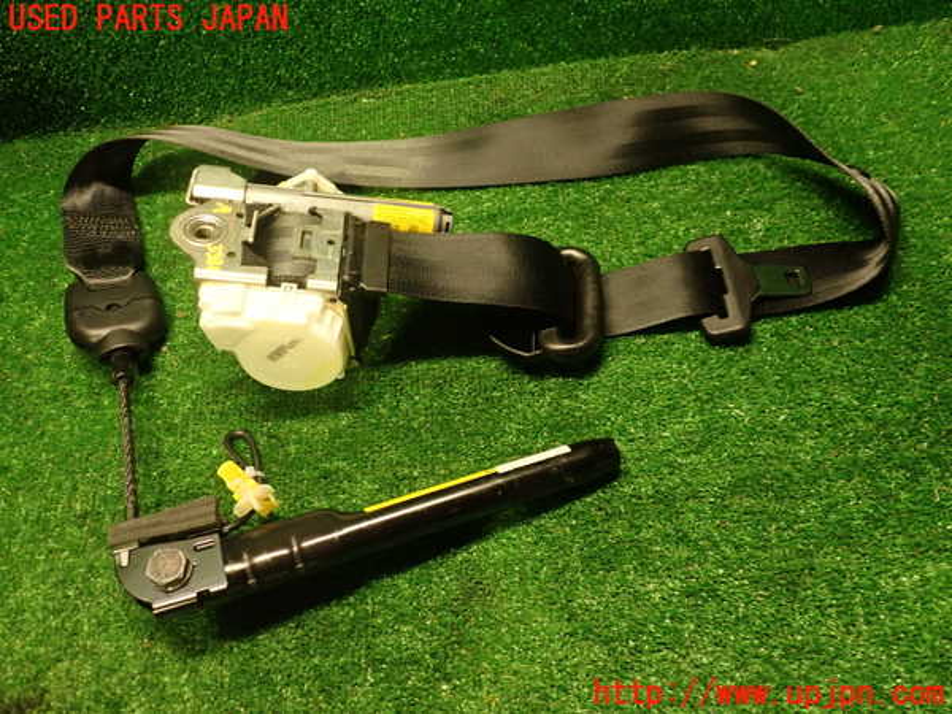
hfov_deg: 60.0
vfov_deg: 46.8
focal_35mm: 30
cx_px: 476
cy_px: 357
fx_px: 825
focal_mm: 5.4
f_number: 2.3
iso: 400
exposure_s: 1/30
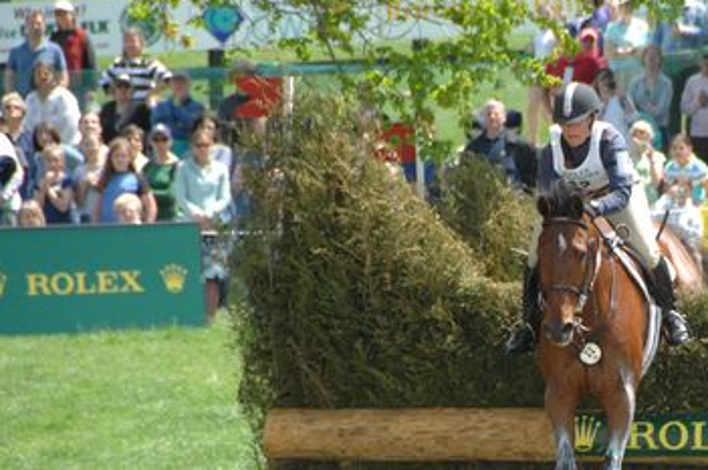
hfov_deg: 3.8
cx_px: 609
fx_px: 10743
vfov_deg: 2.5
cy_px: 352
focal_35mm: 547
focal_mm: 200
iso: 500
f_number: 6
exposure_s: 1/500
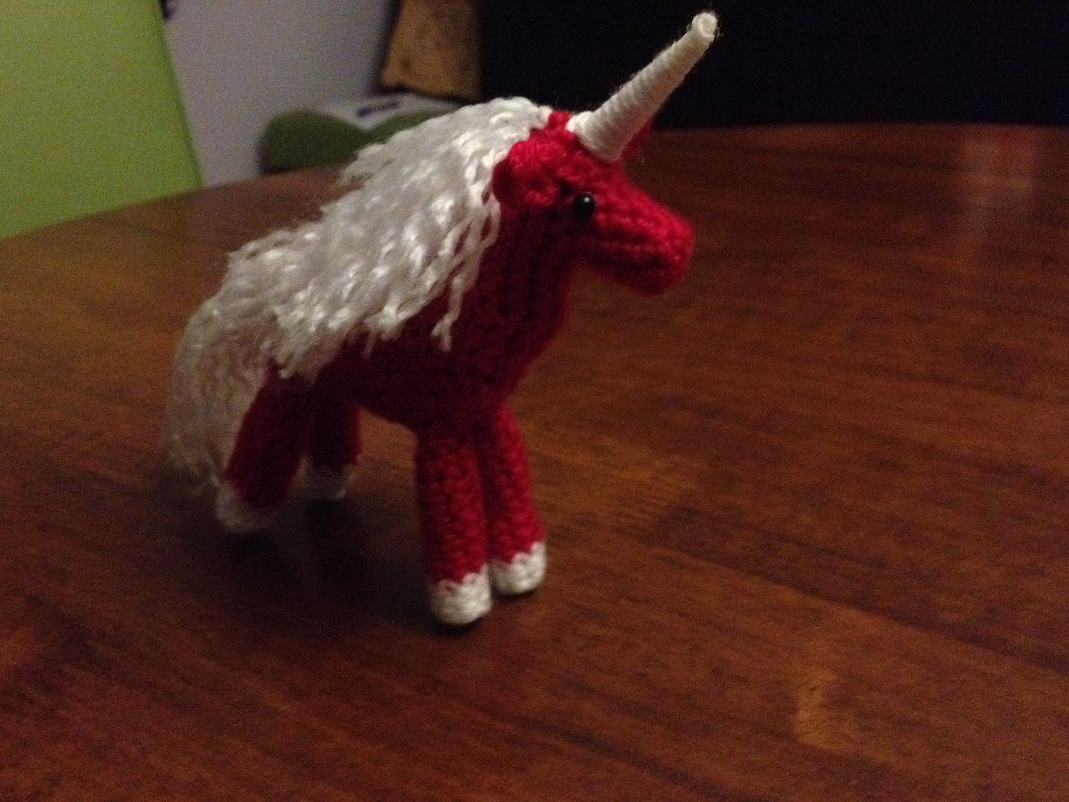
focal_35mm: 36
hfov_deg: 51.3
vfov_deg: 39.7
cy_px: 398
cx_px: 522
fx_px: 1112
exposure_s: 1/15
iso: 800
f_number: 2.4
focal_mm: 4.28
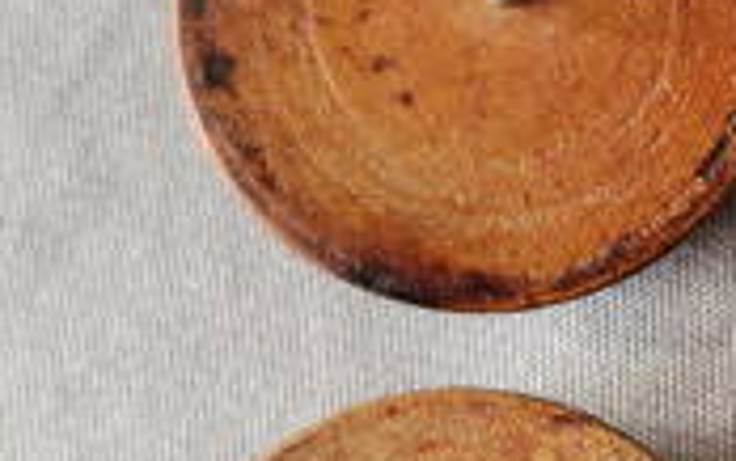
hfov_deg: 20.8
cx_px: 808
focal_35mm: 95
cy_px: 254
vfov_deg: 13.8
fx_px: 1907
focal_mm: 5.4
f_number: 1.8
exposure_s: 1/120
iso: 250
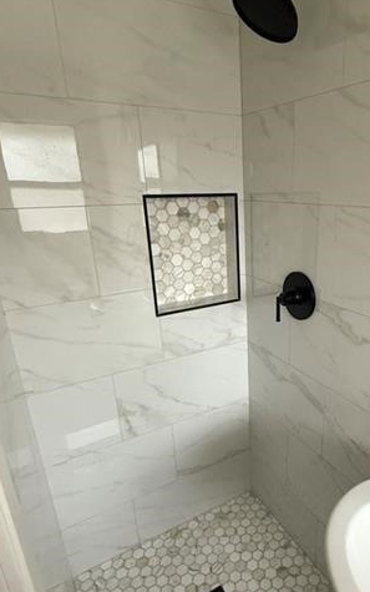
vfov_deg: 74.6
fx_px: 387
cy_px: 325
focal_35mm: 24
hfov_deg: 49.6
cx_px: 263
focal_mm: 2.22
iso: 640
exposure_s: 1/60
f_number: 2.2
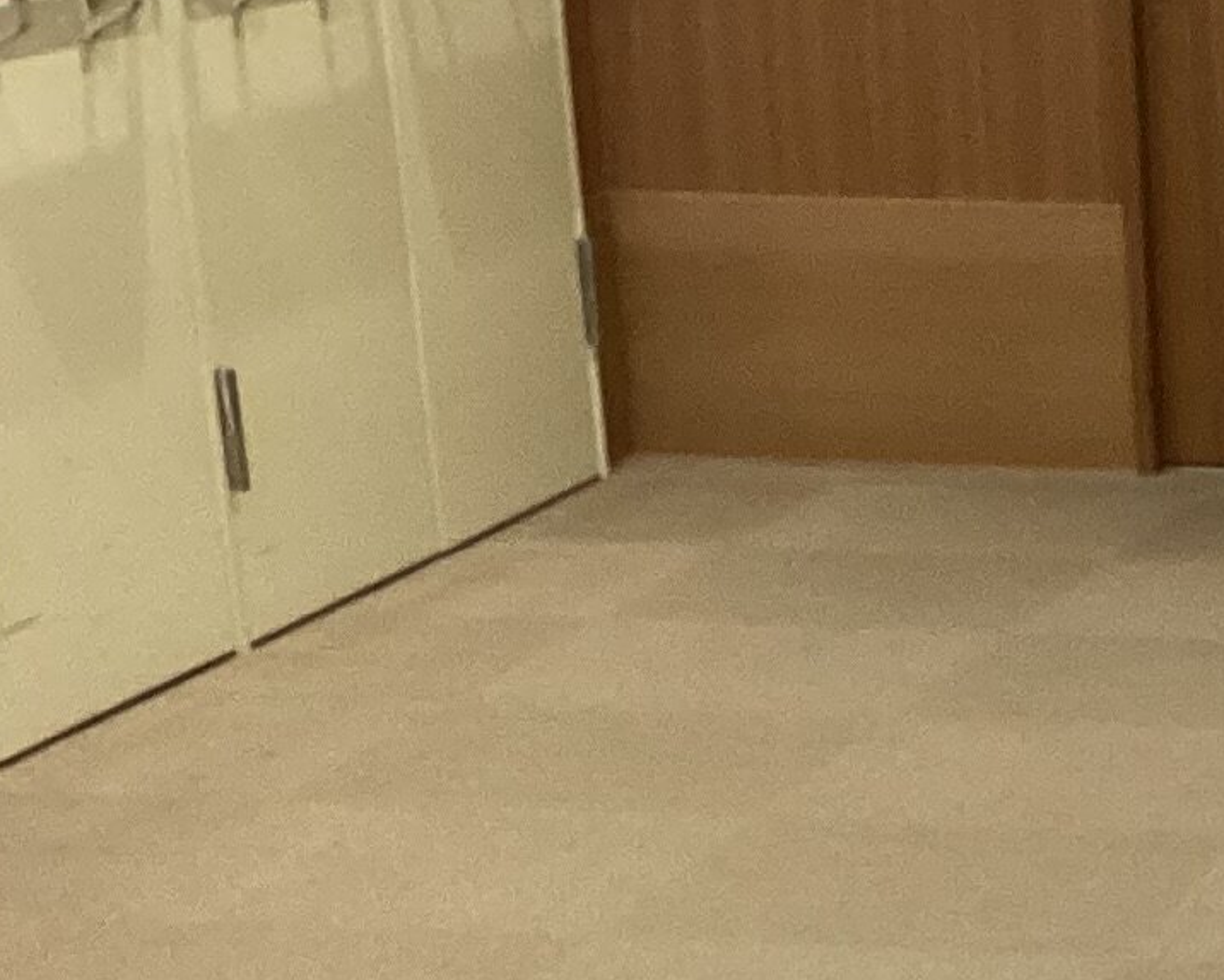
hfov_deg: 13.2
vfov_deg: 10.3
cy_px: 2010
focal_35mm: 138
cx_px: 1846
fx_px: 5000
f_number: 2.4
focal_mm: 3.3
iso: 320
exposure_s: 1/60
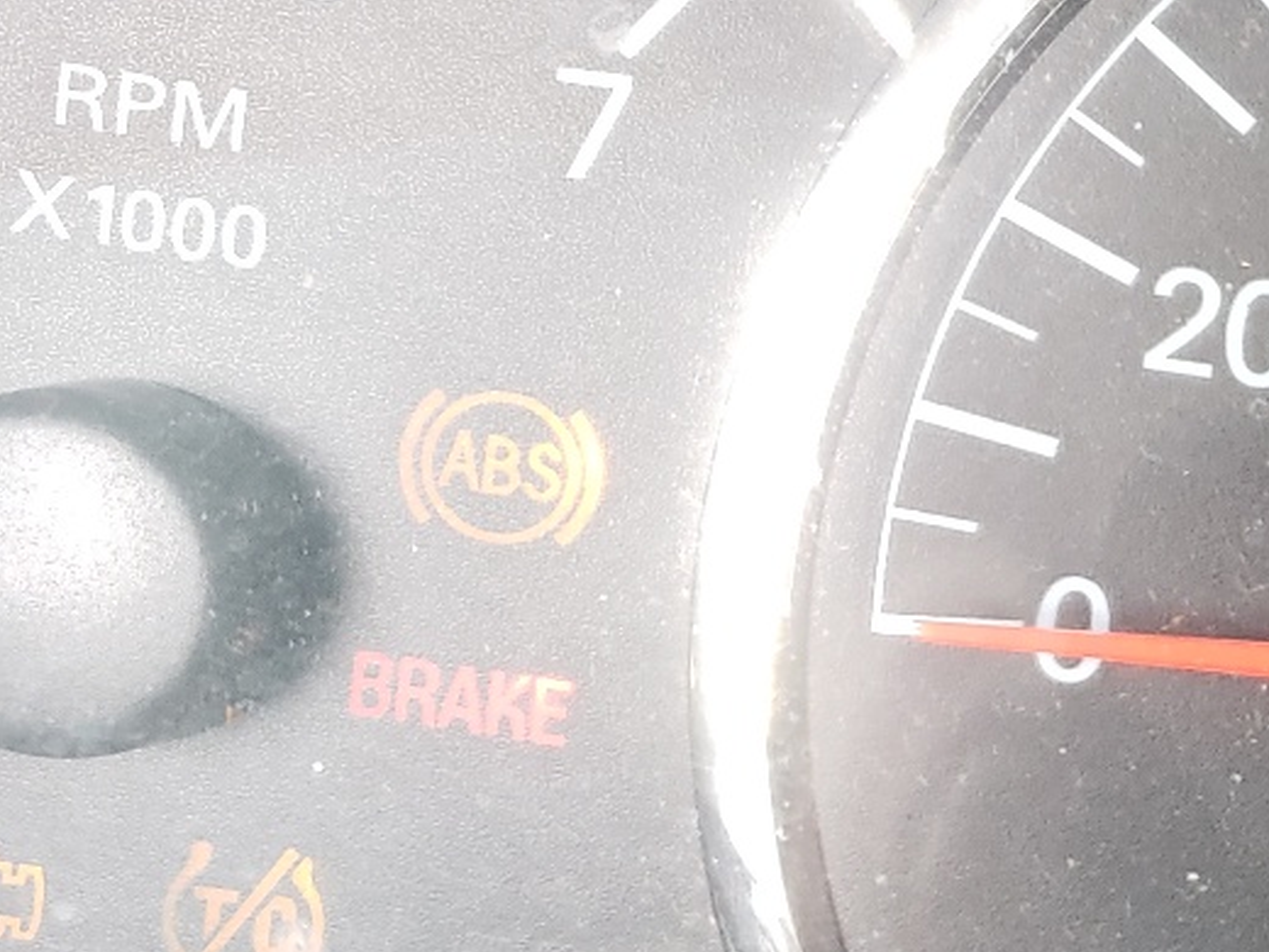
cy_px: 720
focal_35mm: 80
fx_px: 2933
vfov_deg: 18.3
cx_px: 1864
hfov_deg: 21.0
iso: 124
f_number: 1.5
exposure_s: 1/50
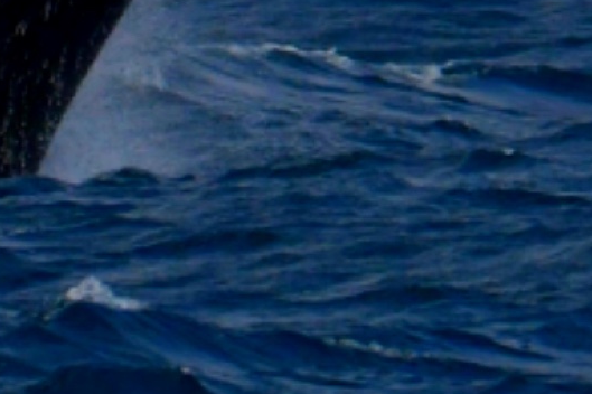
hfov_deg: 1.5
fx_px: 22695
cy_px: -826
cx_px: -36
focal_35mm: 1381
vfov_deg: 1.0
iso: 800
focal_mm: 220
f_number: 6.3
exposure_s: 1/8000
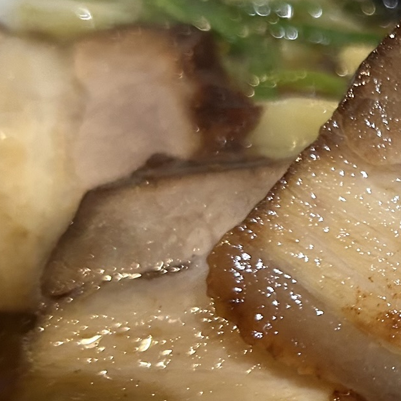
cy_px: 252
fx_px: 970
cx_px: 477
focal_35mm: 74
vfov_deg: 23.3
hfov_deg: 21.7
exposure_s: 1/50
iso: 250
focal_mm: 5.7
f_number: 1.5
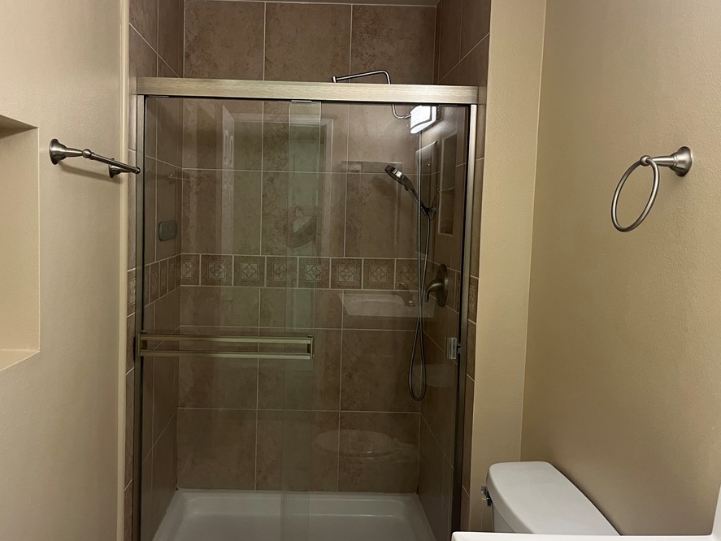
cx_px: 306
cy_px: 264
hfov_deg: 59.7
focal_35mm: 30
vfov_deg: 46.8
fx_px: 625
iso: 125
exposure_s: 1/60
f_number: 1.6
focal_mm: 5.1
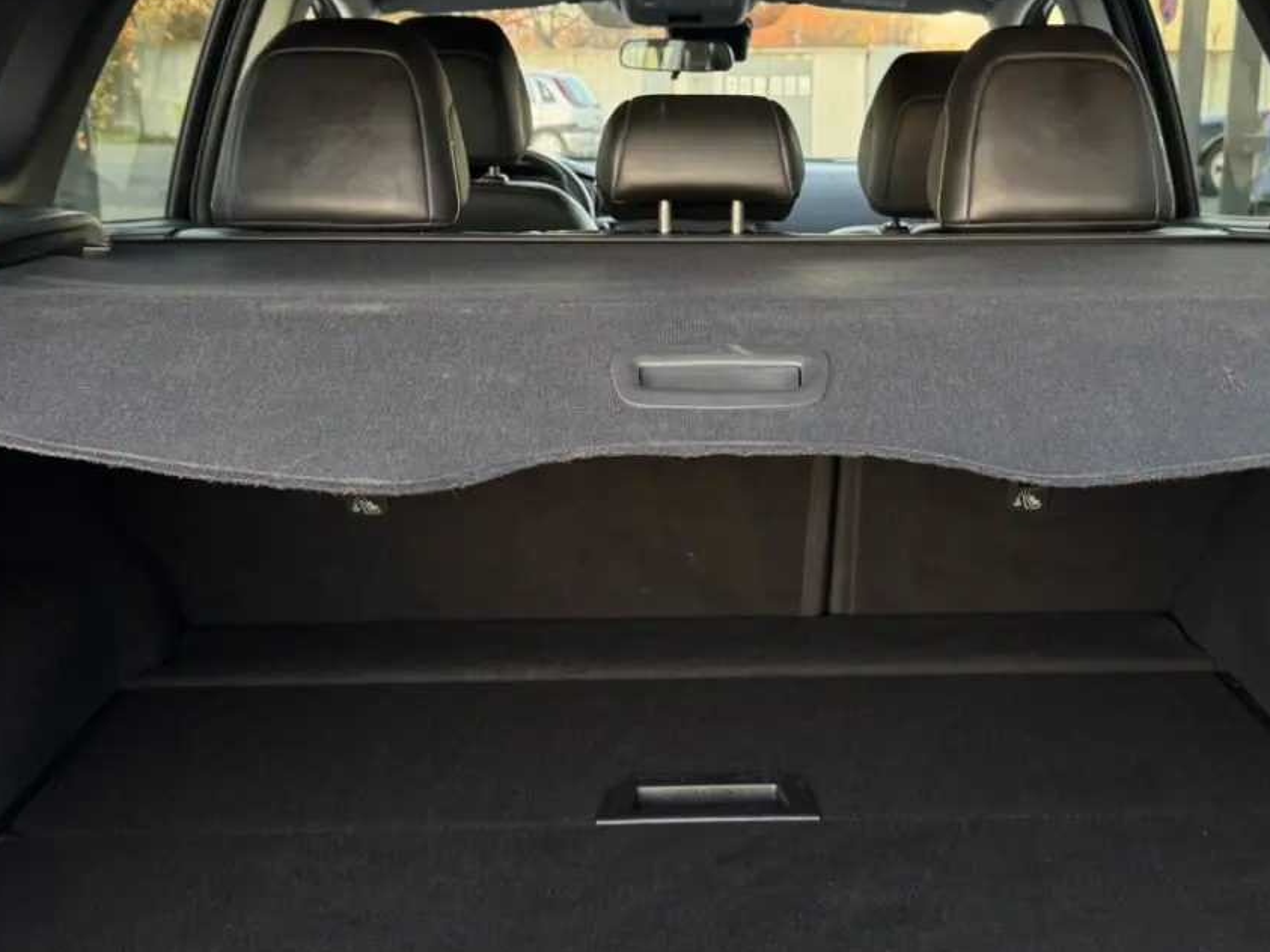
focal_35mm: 41
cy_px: 434
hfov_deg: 45.6
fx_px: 1504
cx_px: 729
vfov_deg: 35.1
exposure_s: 1/121
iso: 160
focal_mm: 6.76
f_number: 1.78
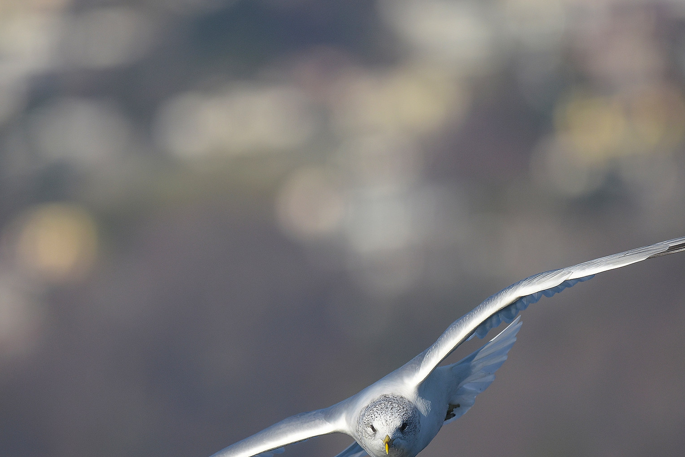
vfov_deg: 1.9
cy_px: 356
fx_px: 13509
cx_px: 381
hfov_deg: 2.9
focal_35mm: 710
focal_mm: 300
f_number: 4
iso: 250
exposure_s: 1/3200
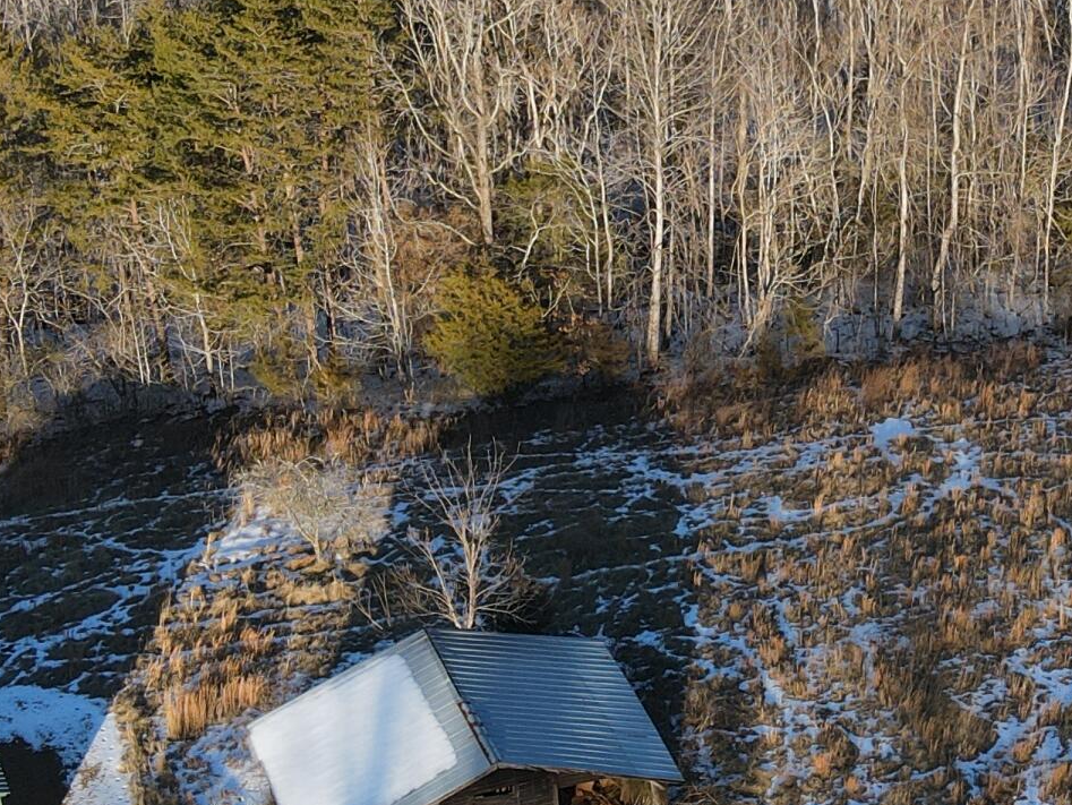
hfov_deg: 25.2
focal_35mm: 76
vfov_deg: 19.4
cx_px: 875
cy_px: 320
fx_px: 2354
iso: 100
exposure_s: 1/350
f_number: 2.8
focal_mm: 4.5
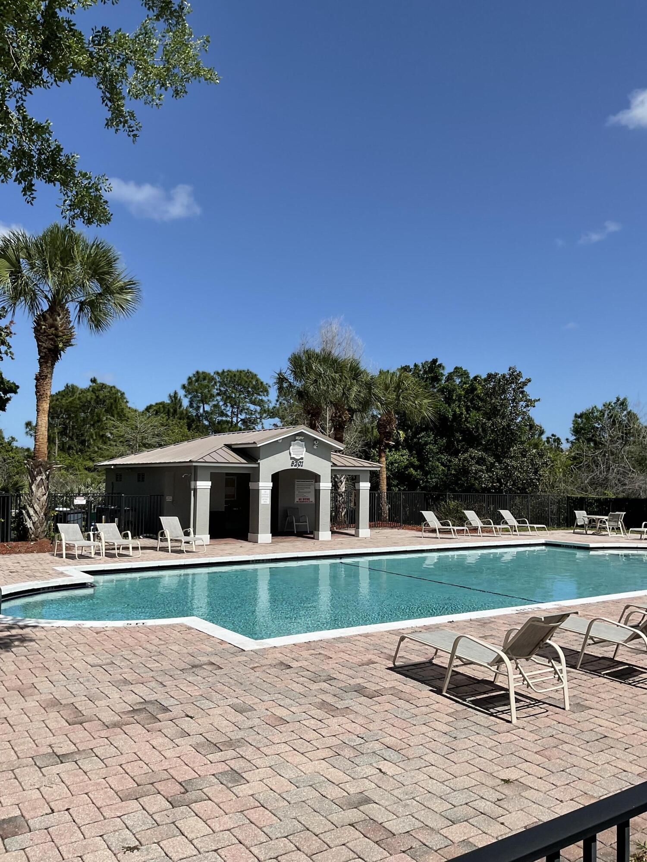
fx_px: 723
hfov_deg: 48.2
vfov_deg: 61.7
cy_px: 431
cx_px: 324
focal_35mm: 29
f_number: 1.8
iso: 16
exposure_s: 1/3322
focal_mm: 3
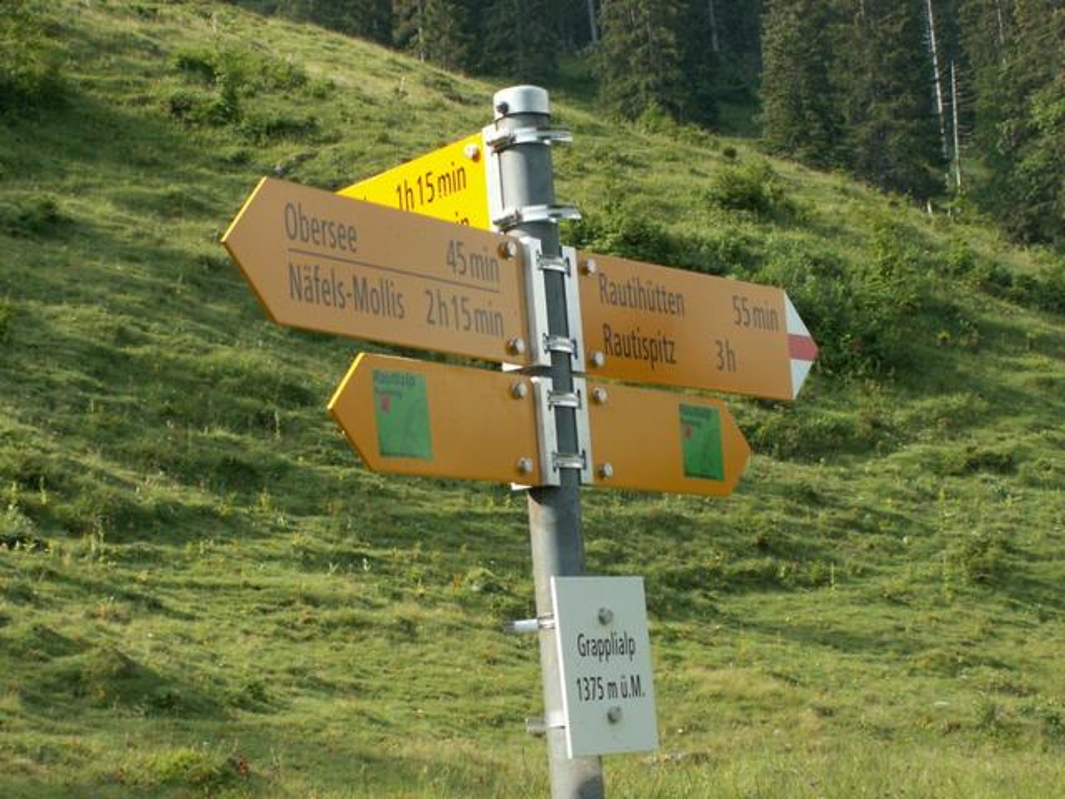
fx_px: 2554
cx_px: 532
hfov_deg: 23.6
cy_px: 400
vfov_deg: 17.8
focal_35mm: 83
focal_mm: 13.94
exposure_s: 1/100
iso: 50
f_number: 5.6
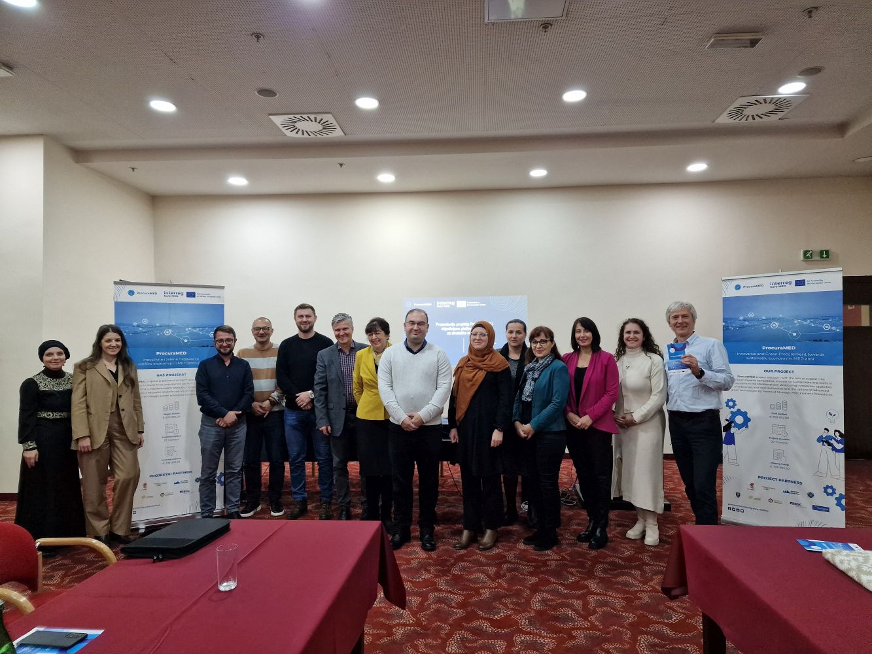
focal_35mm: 23
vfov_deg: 58.9
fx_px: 579
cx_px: 436
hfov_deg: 73.9
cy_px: 327
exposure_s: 1/120
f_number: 1.8
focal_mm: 6.4
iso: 500
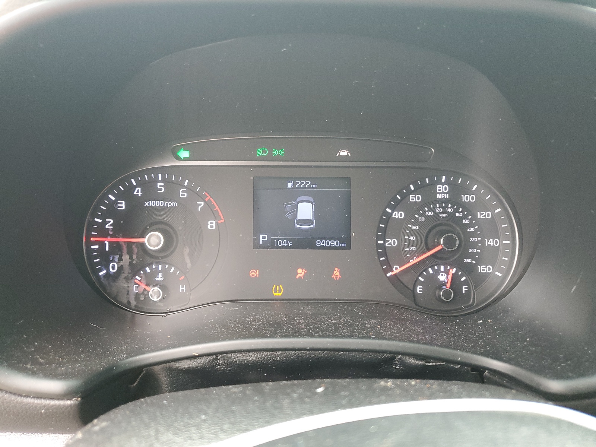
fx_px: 448
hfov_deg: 67.3
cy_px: 224
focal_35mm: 26
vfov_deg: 53.1
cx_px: 298
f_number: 1.5
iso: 102
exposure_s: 1/60.2
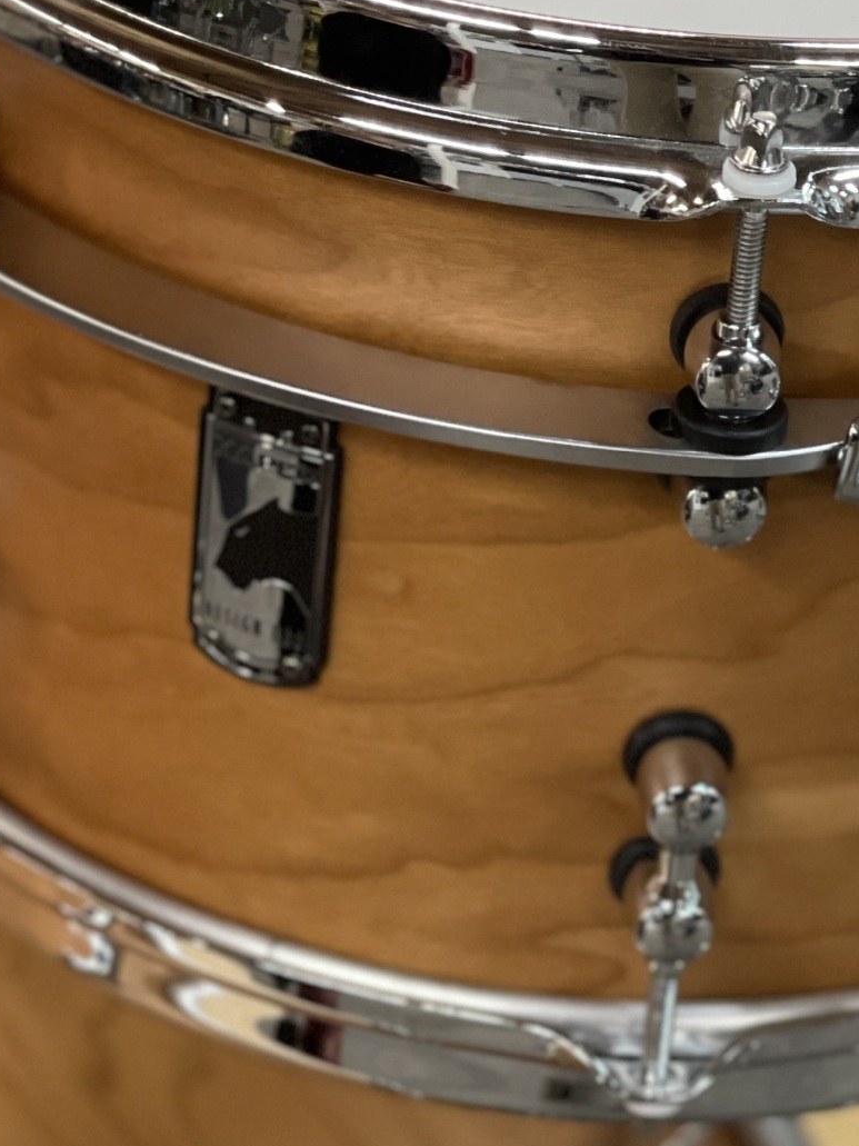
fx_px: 4931
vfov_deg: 13.2
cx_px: 705
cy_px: 451
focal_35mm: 149
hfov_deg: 9.9
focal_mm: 7.5
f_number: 2.2
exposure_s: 1/40
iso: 200
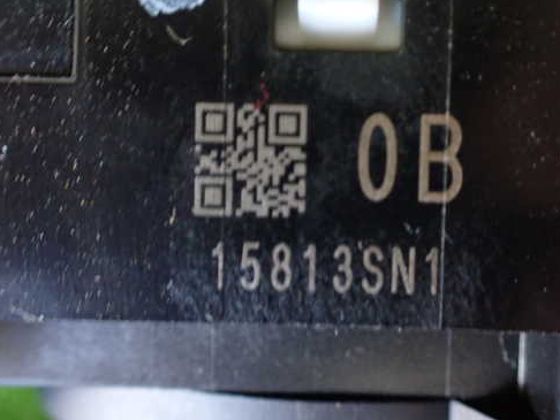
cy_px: 192
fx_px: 599
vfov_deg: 38.7
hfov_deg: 49.9
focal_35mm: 37
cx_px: 330
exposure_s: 1/40
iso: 800
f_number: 2.3
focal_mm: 5.4
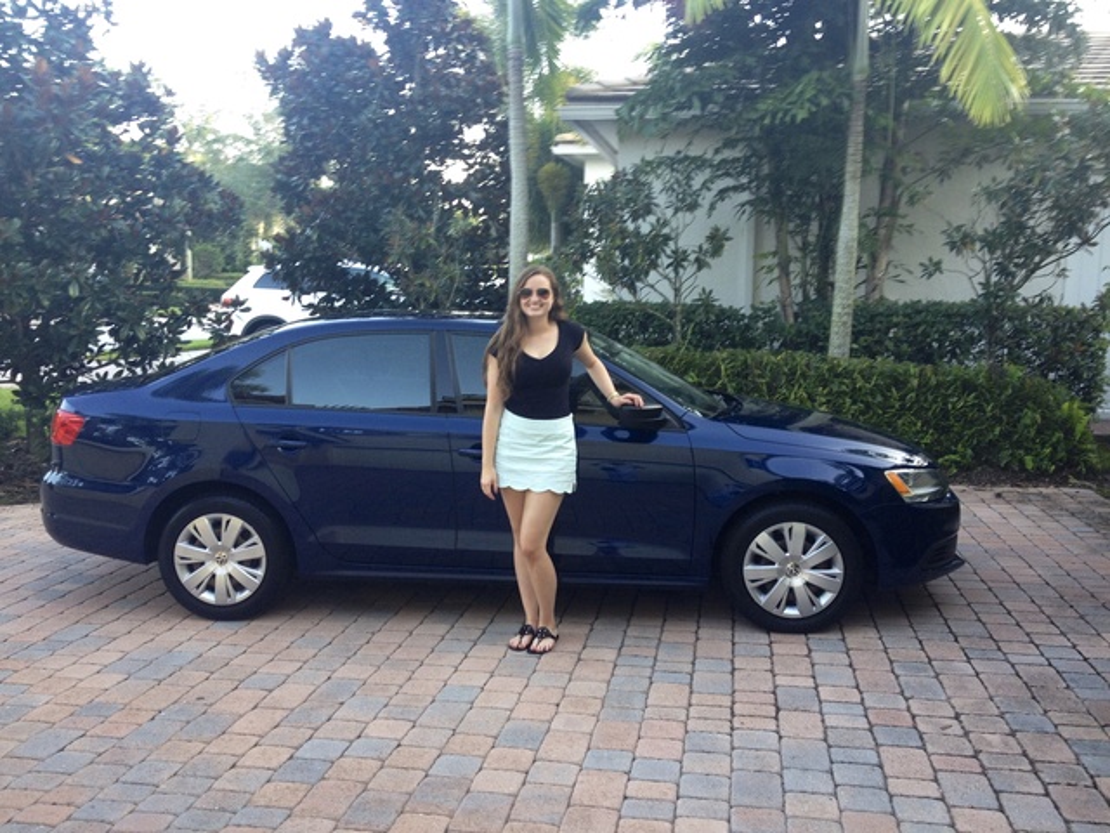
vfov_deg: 40.7
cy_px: 416
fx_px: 1122
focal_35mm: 35
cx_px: 555
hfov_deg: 52.6
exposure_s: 1/40
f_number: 2.4
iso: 50
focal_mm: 4.28
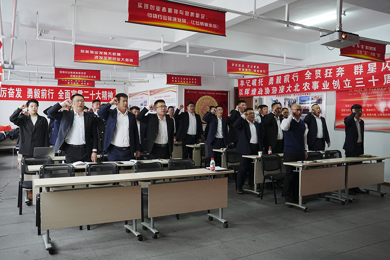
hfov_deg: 59.2
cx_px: 195
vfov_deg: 41.4
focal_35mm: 32
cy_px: 130
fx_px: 343
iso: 3200
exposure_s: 1/125
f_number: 8
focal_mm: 31.7
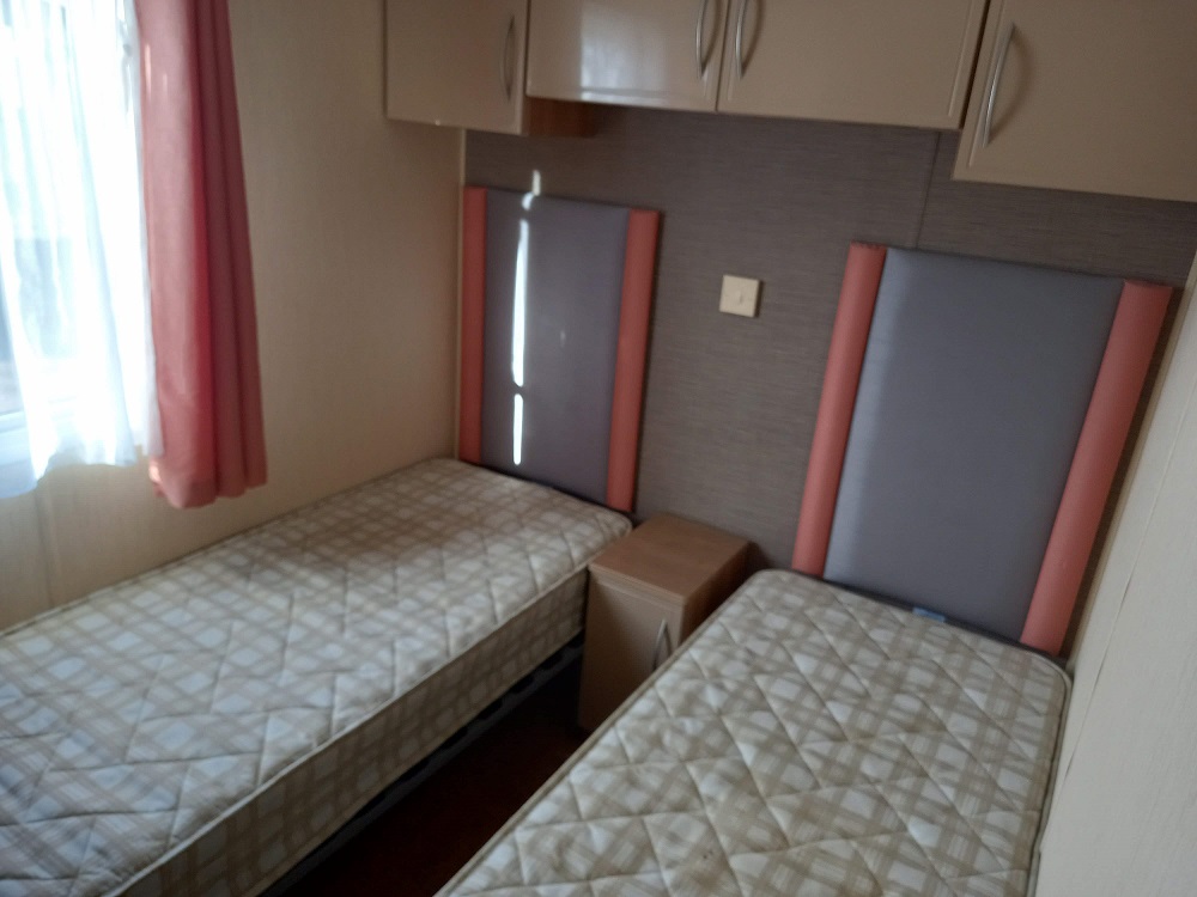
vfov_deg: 54.9
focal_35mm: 25
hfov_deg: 69.4
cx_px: 598
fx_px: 864
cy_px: 448
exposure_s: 1/60
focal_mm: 4.6
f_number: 2
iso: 80
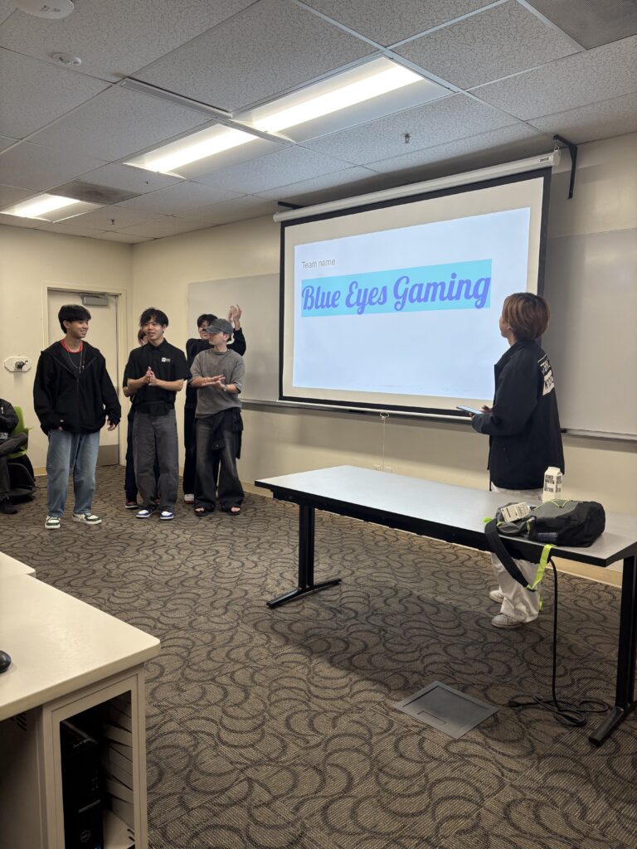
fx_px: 638
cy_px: 424
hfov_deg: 53.1
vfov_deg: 67.3
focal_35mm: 26
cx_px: 318
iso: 80
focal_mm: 5.96
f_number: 1.6
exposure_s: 1/60
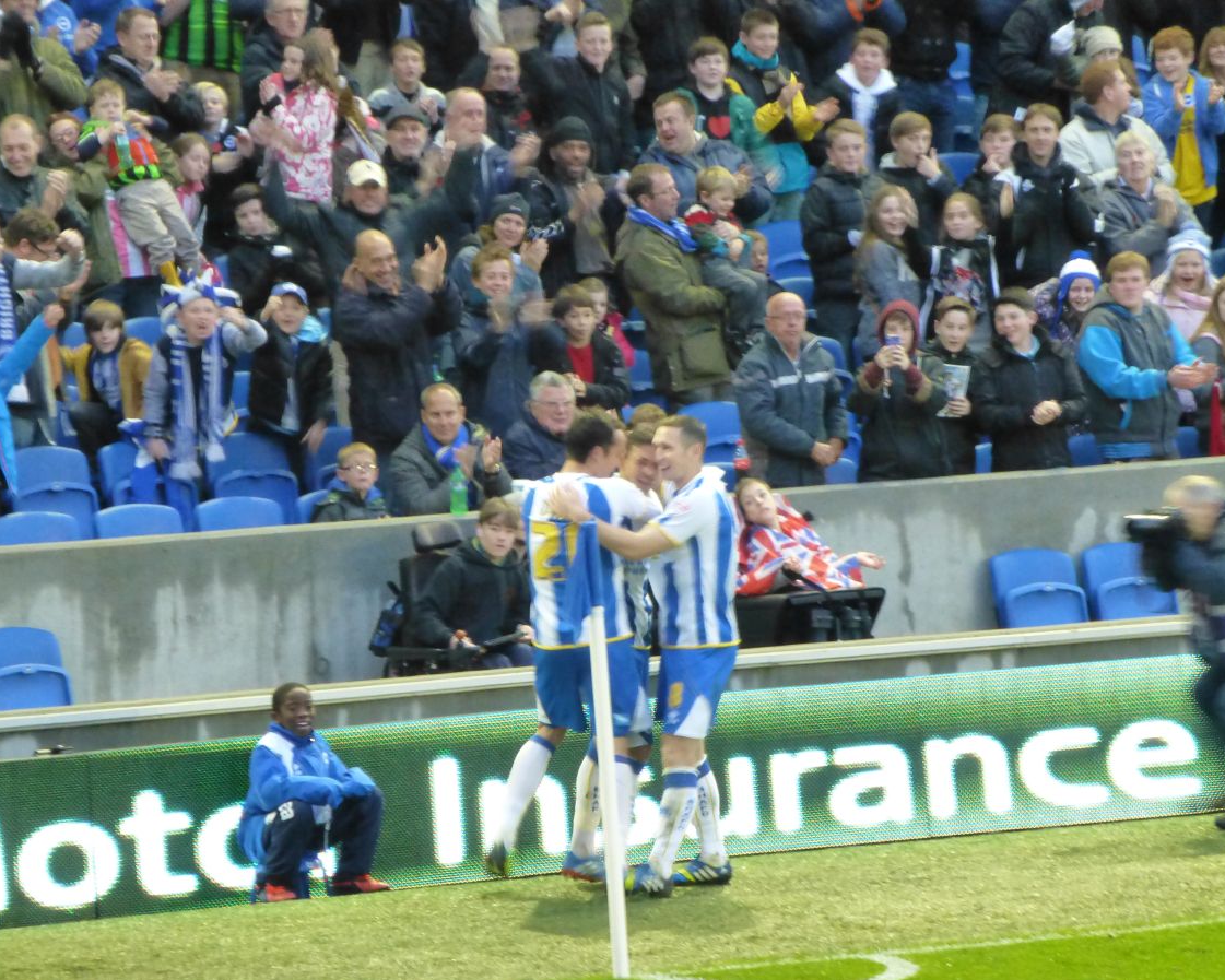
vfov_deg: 4.7
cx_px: 599
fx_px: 11820
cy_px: 491
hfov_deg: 5.9
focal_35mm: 326
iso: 1250
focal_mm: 55.7
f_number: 5.9
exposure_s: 1/15
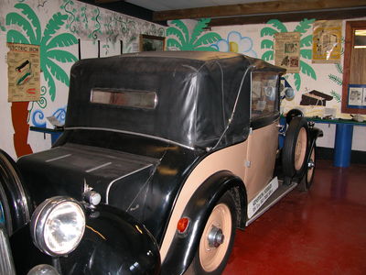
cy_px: 138
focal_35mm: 35
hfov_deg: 52.6
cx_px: 183
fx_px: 370
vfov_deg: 40.7
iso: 200
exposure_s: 1/60
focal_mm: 8.9
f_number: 2.8
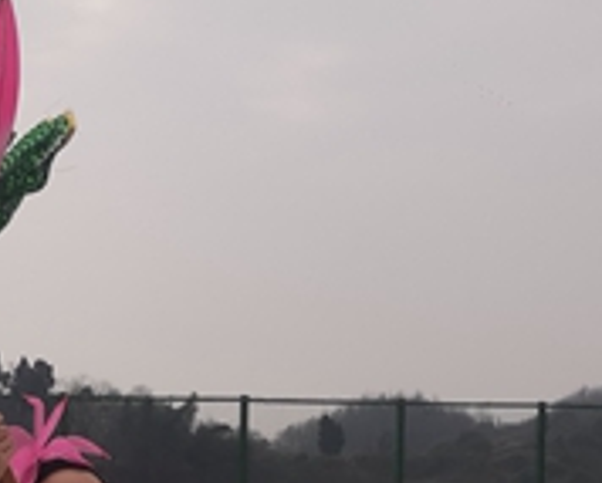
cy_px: 594
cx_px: -156
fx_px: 1624
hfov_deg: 19.5
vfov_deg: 16.2
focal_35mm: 91
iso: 50
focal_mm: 4.75
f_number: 1.8
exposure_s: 1/1138
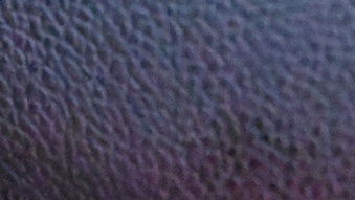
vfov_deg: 3.5
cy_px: 507
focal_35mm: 338
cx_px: -23
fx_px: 3178
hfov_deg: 6.4
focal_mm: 45
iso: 36000
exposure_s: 1/80
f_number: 6
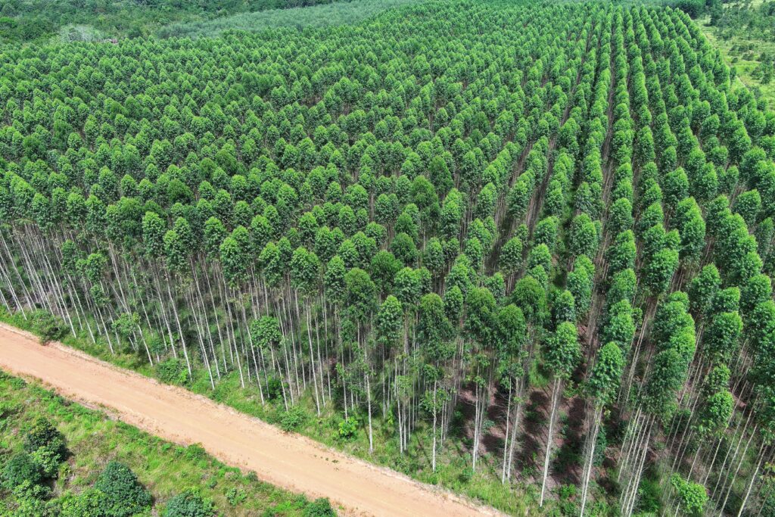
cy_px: 258
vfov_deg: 45.0
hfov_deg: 63.7
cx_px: 388
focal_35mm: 29
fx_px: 624
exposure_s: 1/461
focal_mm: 10.6
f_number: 2.8
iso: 100
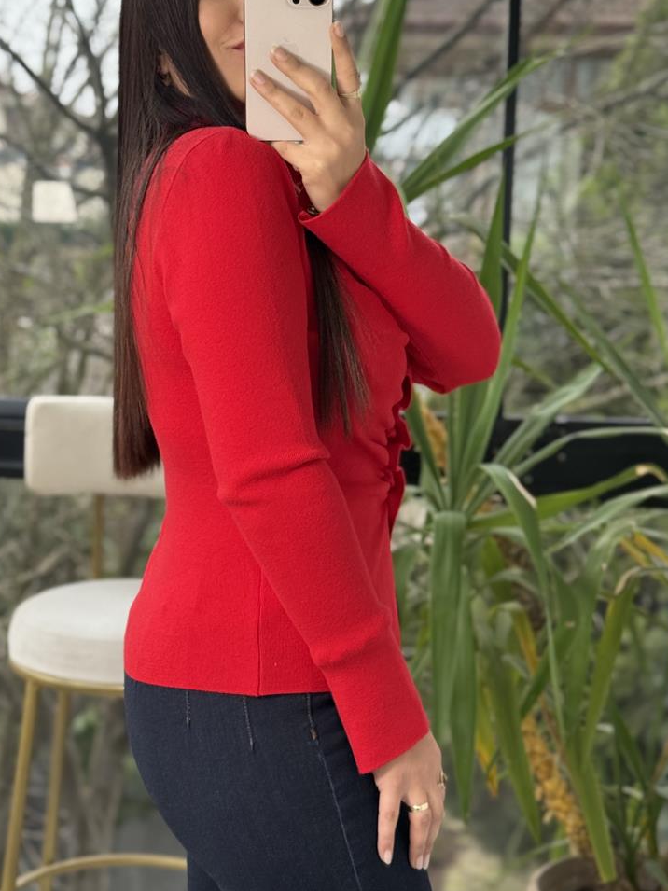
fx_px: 1724
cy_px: 387
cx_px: 321
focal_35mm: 67
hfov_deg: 21.9
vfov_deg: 28.9
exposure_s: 1/257
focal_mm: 6.76
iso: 80
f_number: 1.78
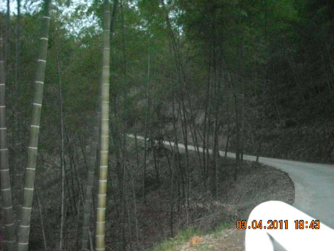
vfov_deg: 40.7
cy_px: 126
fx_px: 338
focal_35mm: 35
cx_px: 167
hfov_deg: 52.6
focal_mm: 5.7
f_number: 2.8
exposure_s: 1/60
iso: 1600
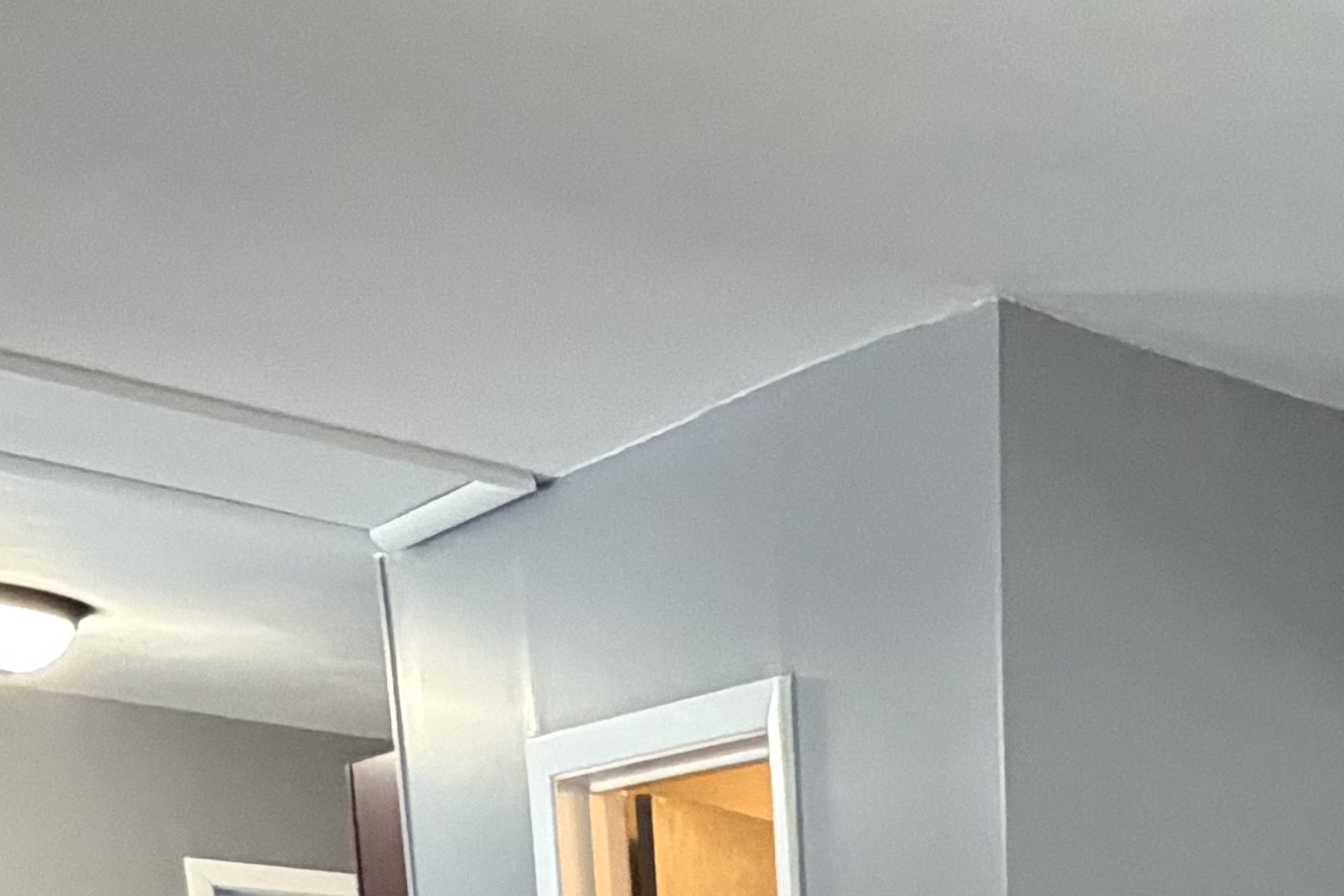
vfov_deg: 15.9
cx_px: 1434
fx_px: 2314
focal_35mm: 62
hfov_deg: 29.6
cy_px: 1904
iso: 640
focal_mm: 2.22
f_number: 2.2
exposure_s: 1/60
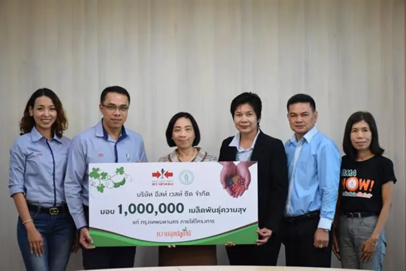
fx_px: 880
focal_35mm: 78
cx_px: 203
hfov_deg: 26.0
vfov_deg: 17.5
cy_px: 136
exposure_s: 1/160
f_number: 6.3
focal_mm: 52
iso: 2500
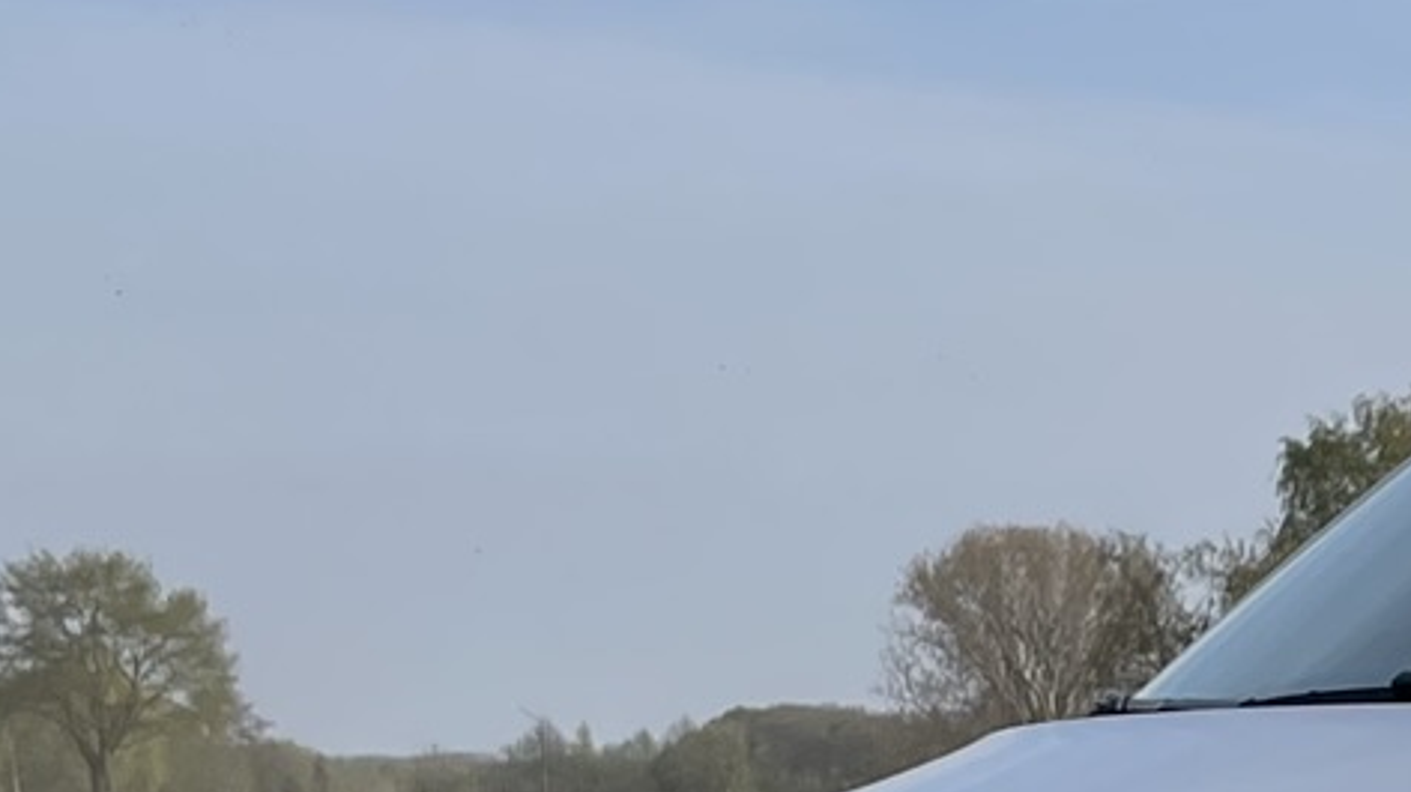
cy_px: 1461
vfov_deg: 9.3
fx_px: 4600
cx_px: 2424
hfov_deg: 15.4
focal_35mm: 123
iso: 50
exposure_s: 1/5556
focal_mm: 4.2
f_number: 1.6
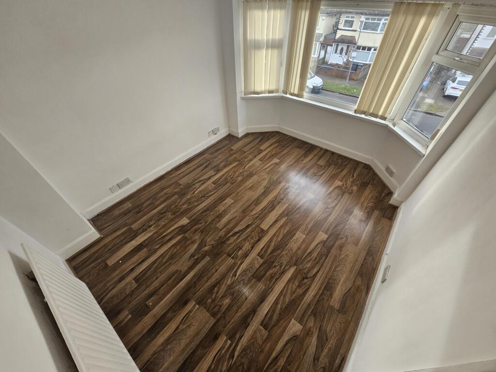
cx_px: 248
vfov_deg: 89.9
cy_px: 186
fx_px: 186
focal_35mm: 13
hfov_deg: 106.2
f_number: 2.2
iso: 80
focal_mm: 2.2
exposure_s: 1/71
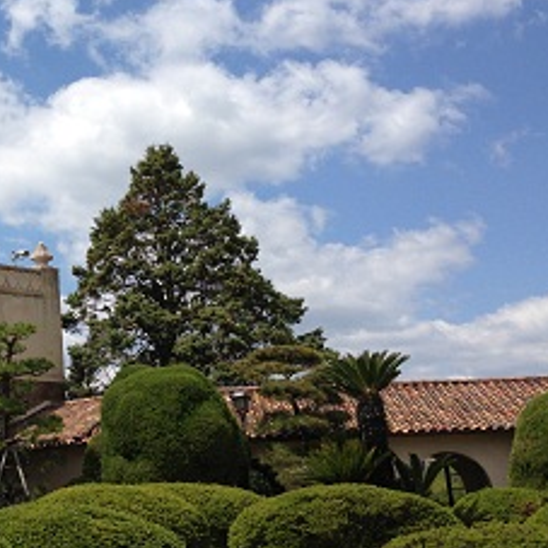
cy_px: 241
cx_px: -2
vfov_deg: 27.3
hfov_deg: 25.9
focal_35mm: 63
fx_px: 1128
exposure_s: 1/2169
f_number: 2.4
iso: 50
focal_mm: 4.13
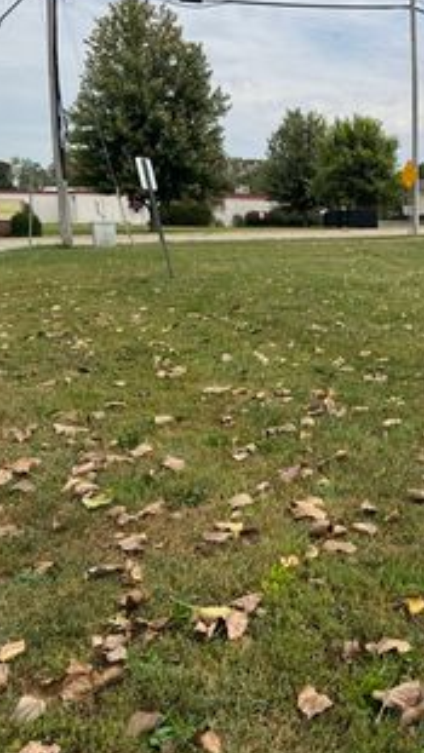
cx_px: 412
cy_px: 340
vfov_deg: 48.3
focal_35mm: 42
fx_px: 839
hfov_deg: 27.0
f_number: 1.78
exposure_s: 1/4049
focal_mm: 6.76
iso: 80
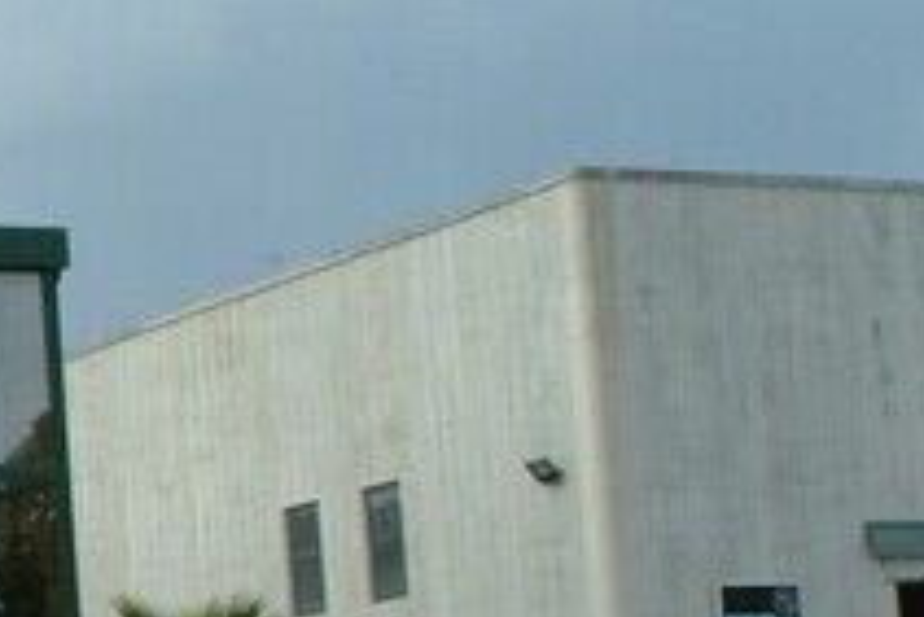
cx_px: -490
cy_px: 775
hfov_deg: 14.8
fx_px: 3287
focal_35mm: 128
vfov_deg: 10.5
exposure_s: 1/500
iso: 400
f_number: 11
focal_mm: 24
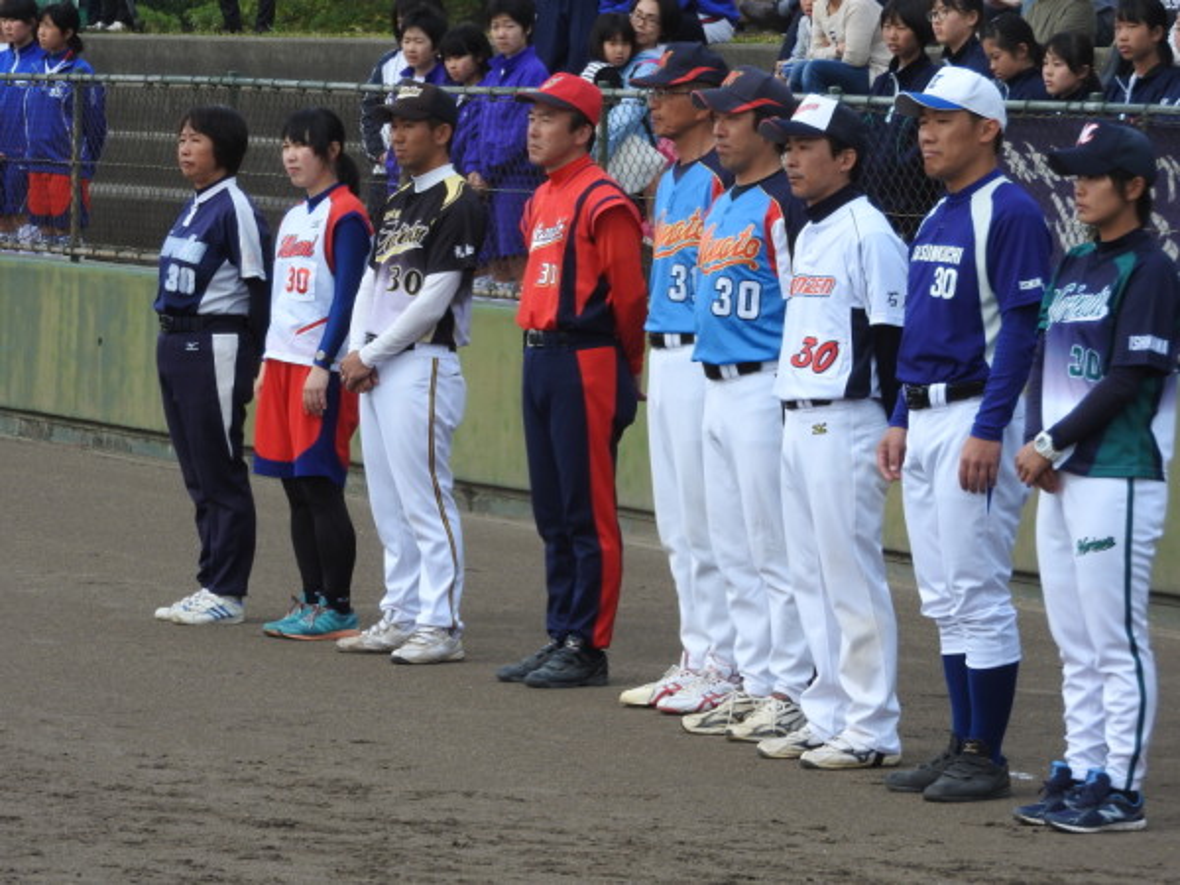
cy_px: 442
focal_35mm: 200
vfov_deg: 7.4
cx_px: 590
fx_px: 6818
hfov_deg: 9.9
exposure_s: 1/250
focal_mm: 35.8
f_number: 5.3
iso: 100
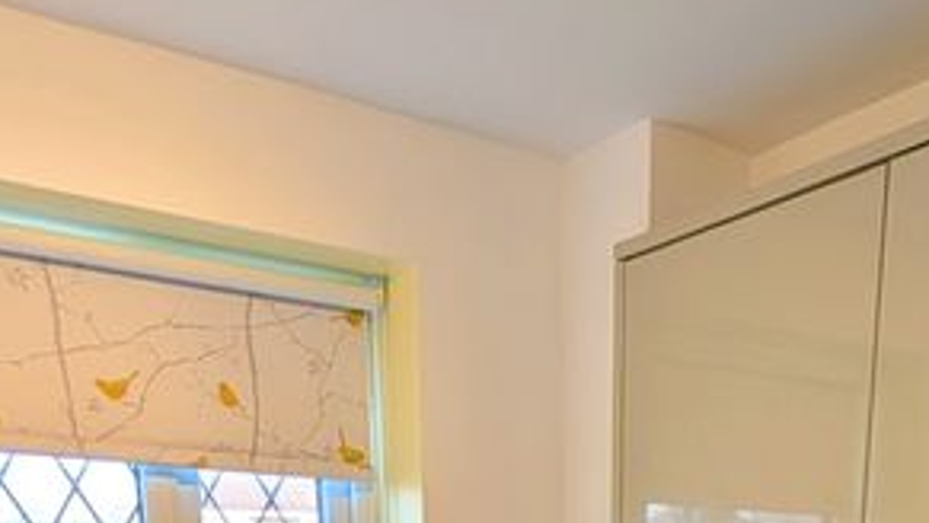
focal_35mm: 46
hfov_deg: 44.3
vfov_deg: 18.1
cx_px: 555
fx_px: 1134
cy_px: 1038
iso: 60
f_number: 1.7
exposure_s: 1/90.6
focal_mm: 2.02
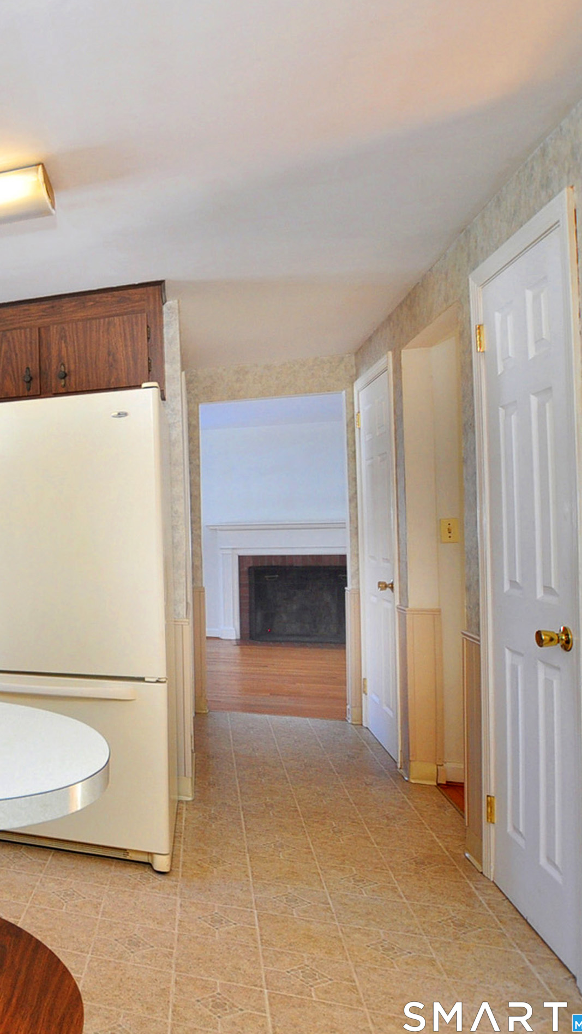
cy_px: 519
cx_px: -152
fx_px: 658
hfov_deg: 35.1
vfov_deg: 76.3
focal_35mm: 24
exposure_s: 1/100
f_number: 4.5
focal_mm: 10
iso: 400
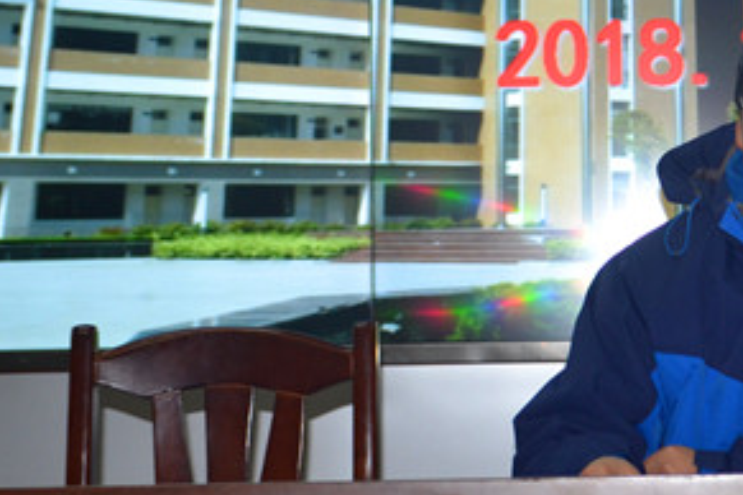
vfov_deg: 10.8
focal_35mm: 126
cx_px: 776
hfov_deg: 15.9
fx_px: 2600
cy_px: 63
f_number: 5
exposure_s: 1/60
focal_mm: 36
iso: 560
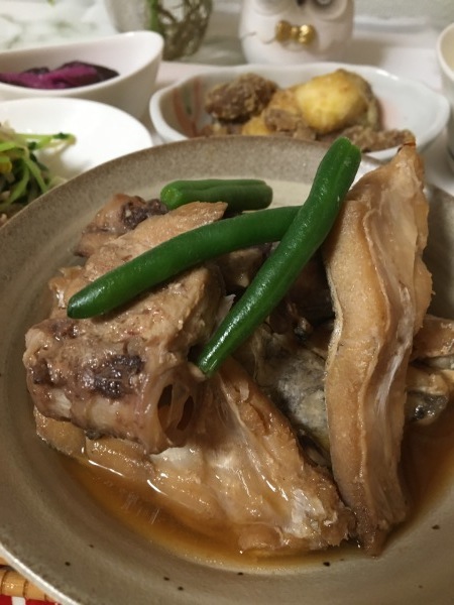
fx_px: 507
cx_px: 227
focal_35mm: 29
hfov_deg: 48.2
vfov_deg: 61.7
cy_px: 302
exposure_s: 1/17
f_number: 2.2
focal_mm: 4.15
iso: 200
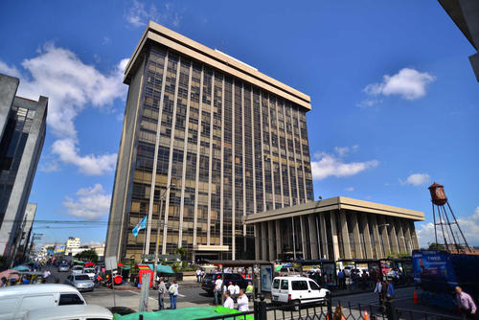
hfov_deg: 83.9
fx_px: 266
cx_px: 240
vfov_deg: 62.0
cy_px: 160
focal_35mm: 20
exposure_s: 1/1600
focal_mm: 20
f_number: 2.8
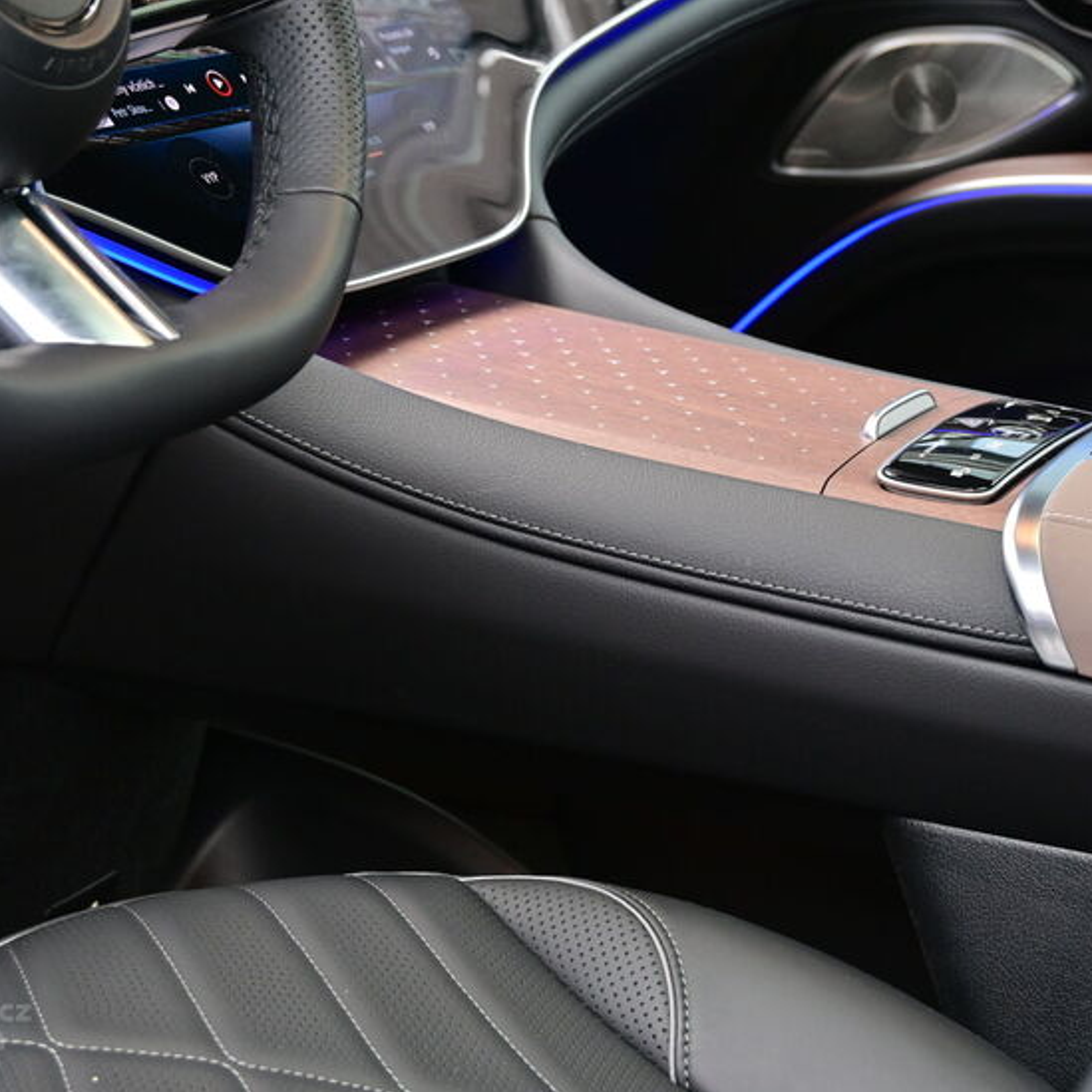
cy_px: 547
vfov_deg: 21.0
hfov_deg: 21.0
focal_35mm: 83
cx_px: 585
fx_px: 2949
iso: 720
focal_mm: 43
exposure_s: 1/60
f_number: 6
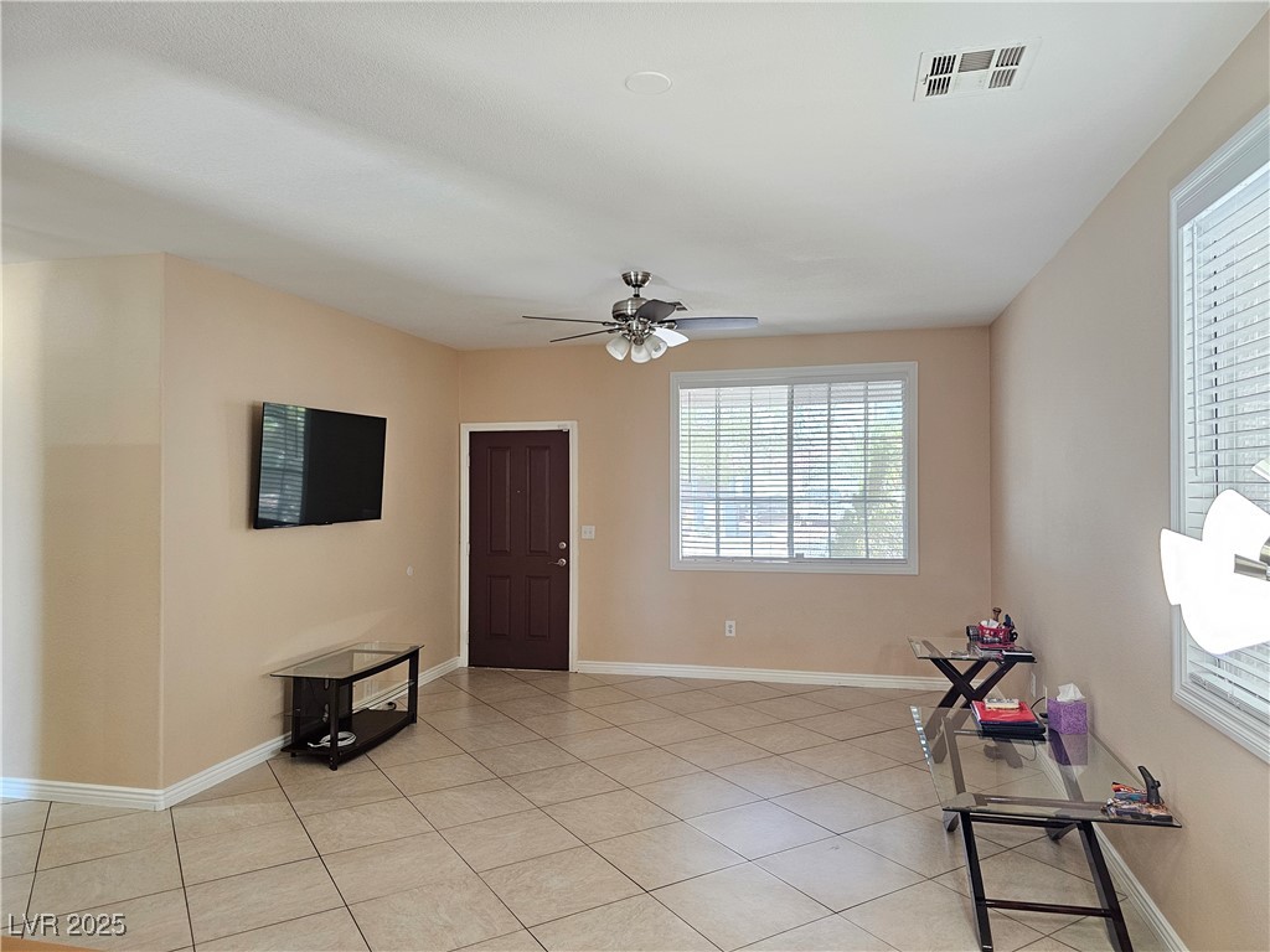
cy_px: 476
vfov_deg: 58.9
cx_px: 635
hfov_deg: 73.9
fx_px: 844
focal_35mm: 23
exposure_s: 1/120
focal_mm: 6.3
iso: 640
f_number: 1.7
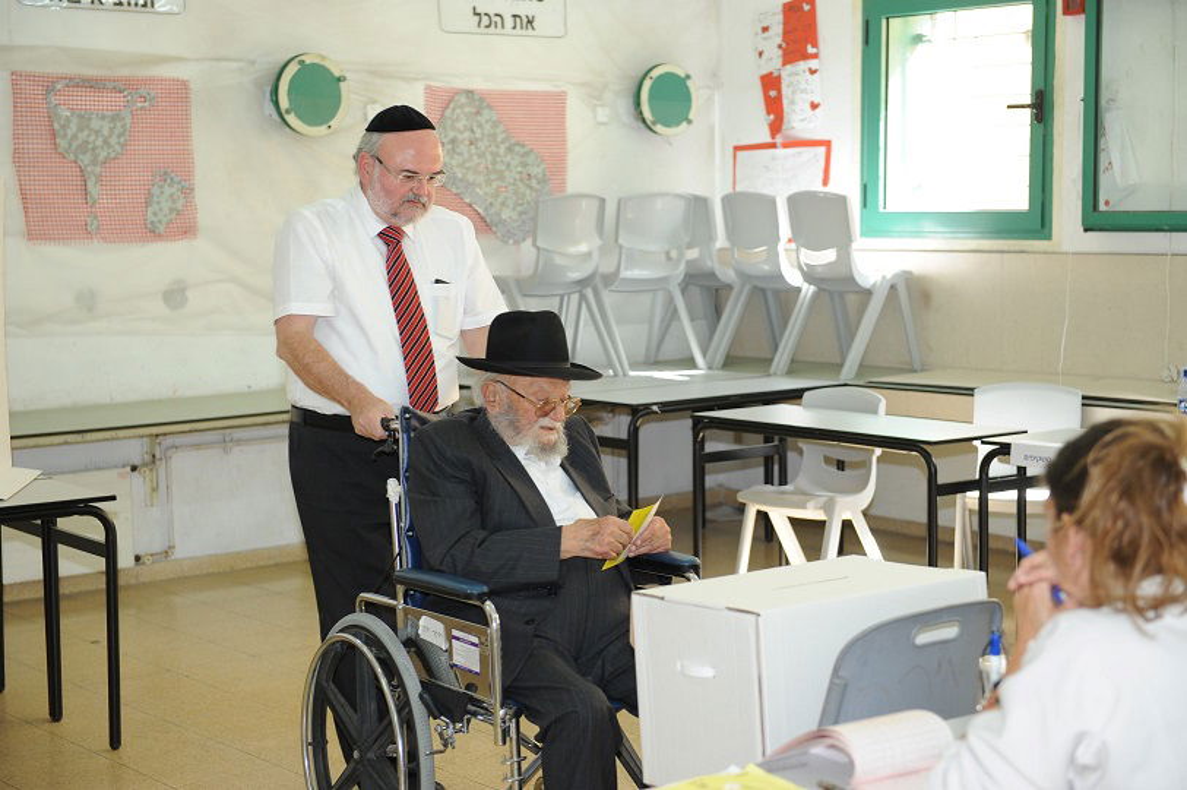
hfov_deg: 30.5
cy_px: 395
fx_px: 2174
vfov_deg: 20.6
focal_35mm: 66
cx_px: 594
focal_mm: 66
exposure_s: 1/125
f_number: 3.5
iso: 640
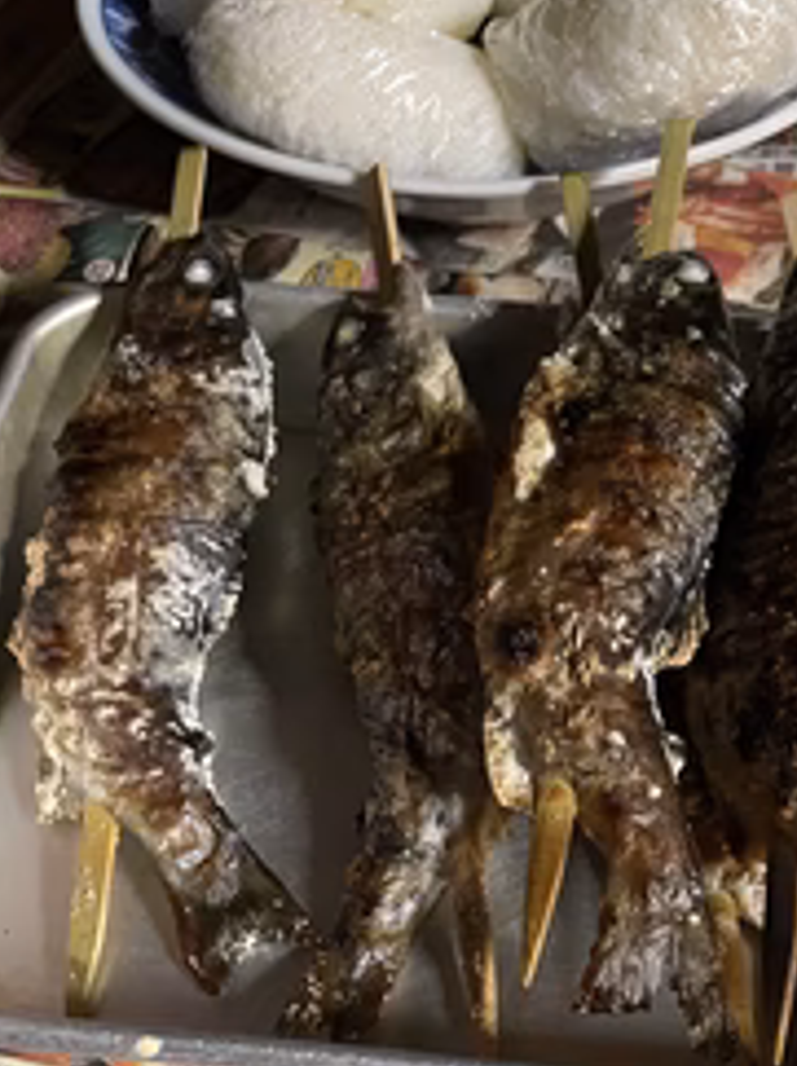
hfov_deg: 33.4
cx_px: 484
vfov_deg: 43.0
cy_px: 753
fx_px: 1322
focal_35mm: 43
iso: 640
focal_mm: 4.2
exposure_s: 1/30
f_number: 1.6
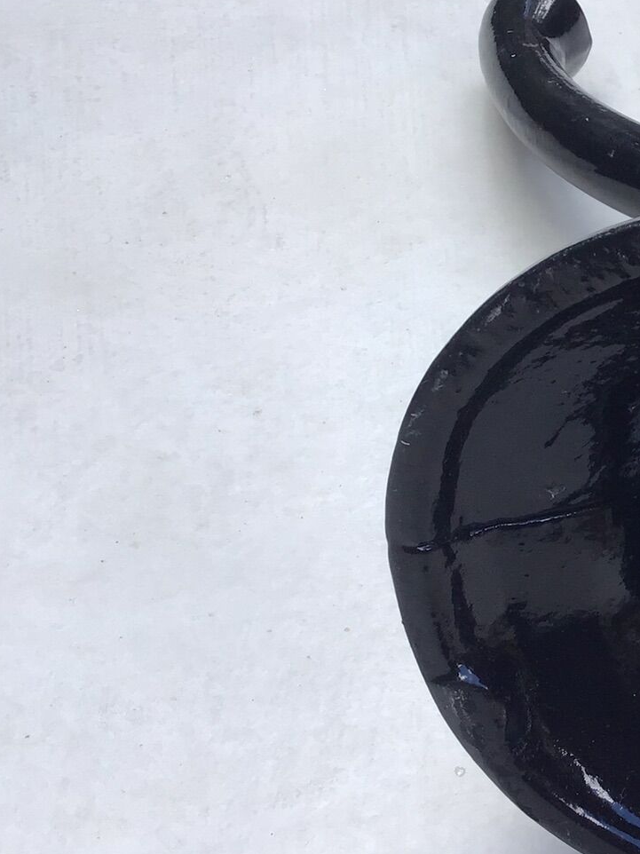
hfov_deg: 20.7
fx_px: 1628
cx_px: 773
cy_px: 433
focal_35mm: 66
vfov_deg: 29.4
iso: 25
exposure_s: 1/159
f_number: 2.4
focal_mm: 3.3
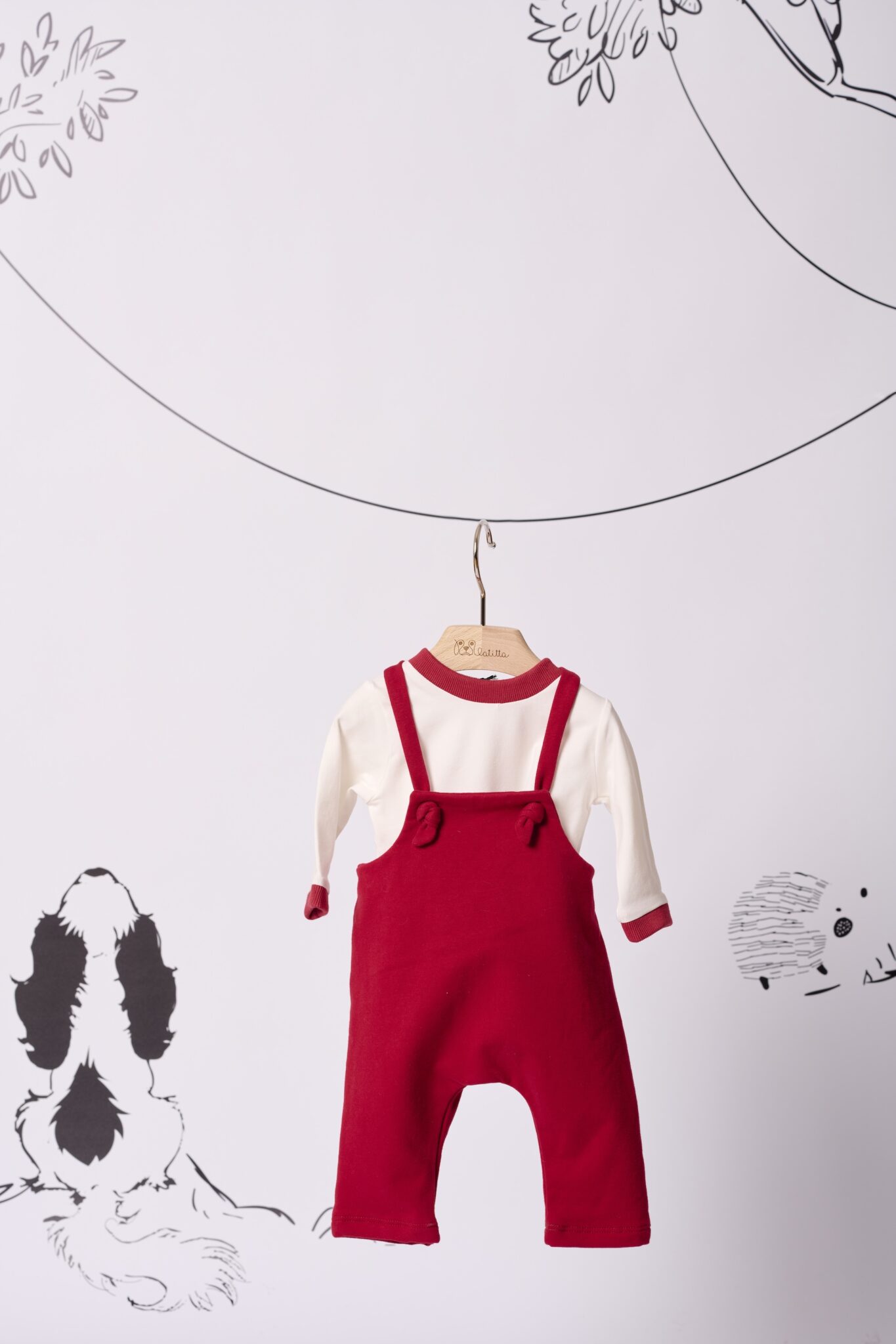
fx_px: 3174
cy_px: 672
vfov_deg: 23.9
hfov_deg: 16.1
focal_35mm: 85
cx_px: 448
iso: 64
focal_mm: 85
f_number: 9
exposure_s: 1/160
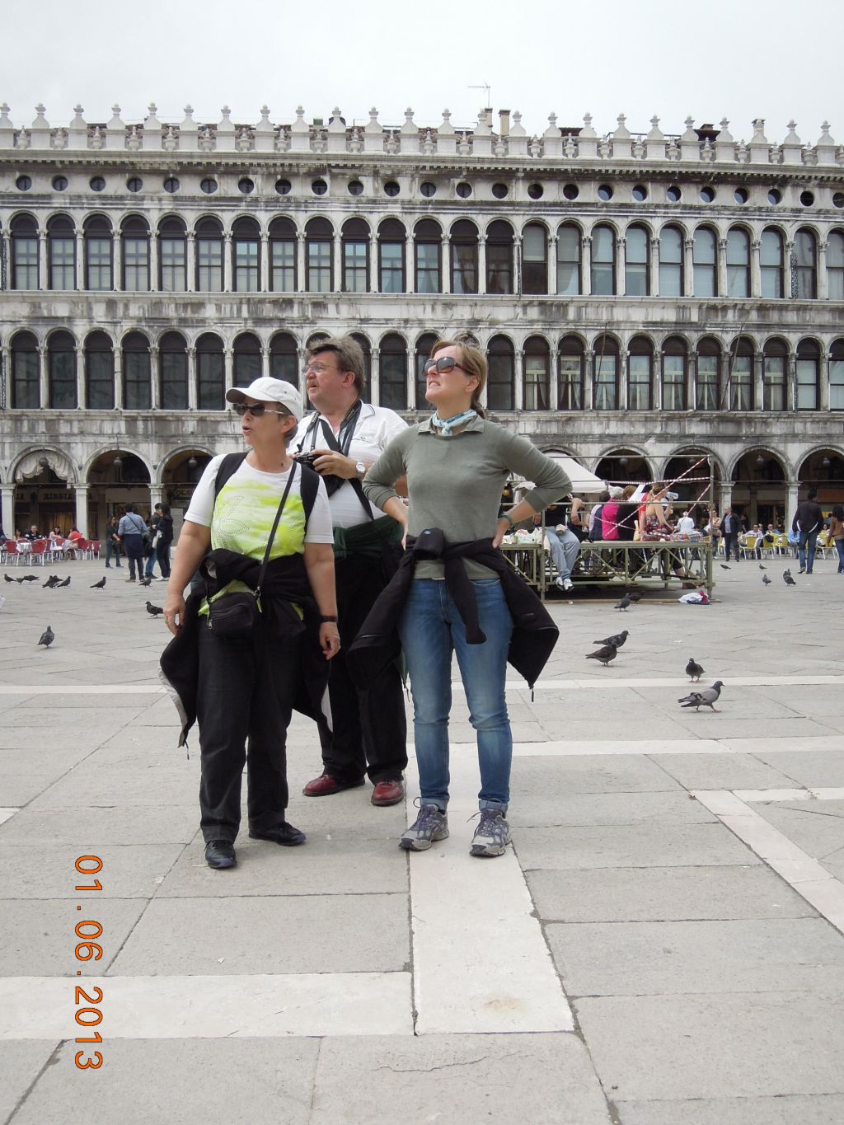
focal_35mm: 35
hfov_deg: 40.7
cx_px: 422
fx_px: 1138
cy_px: 562
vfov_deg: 52.6
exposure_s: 1/1600
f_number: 3.2
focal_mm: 6.3
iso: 160
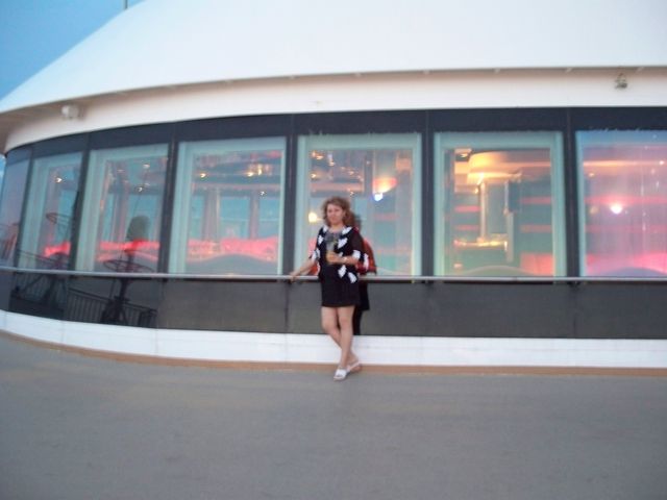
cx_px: 334
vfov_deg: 38.7
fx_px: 713
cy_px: 250
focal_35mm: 37
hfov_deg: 50.1
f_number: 3.4
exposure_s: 1/5
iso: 400
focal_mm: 7.9
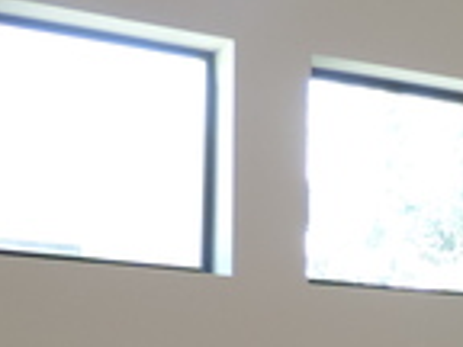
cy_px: 527
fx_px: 1431
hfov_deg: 15.9
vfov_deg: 13.1
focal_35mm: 107
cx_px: 810
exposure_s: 1/30
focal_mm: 4.3
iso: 200
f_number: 3
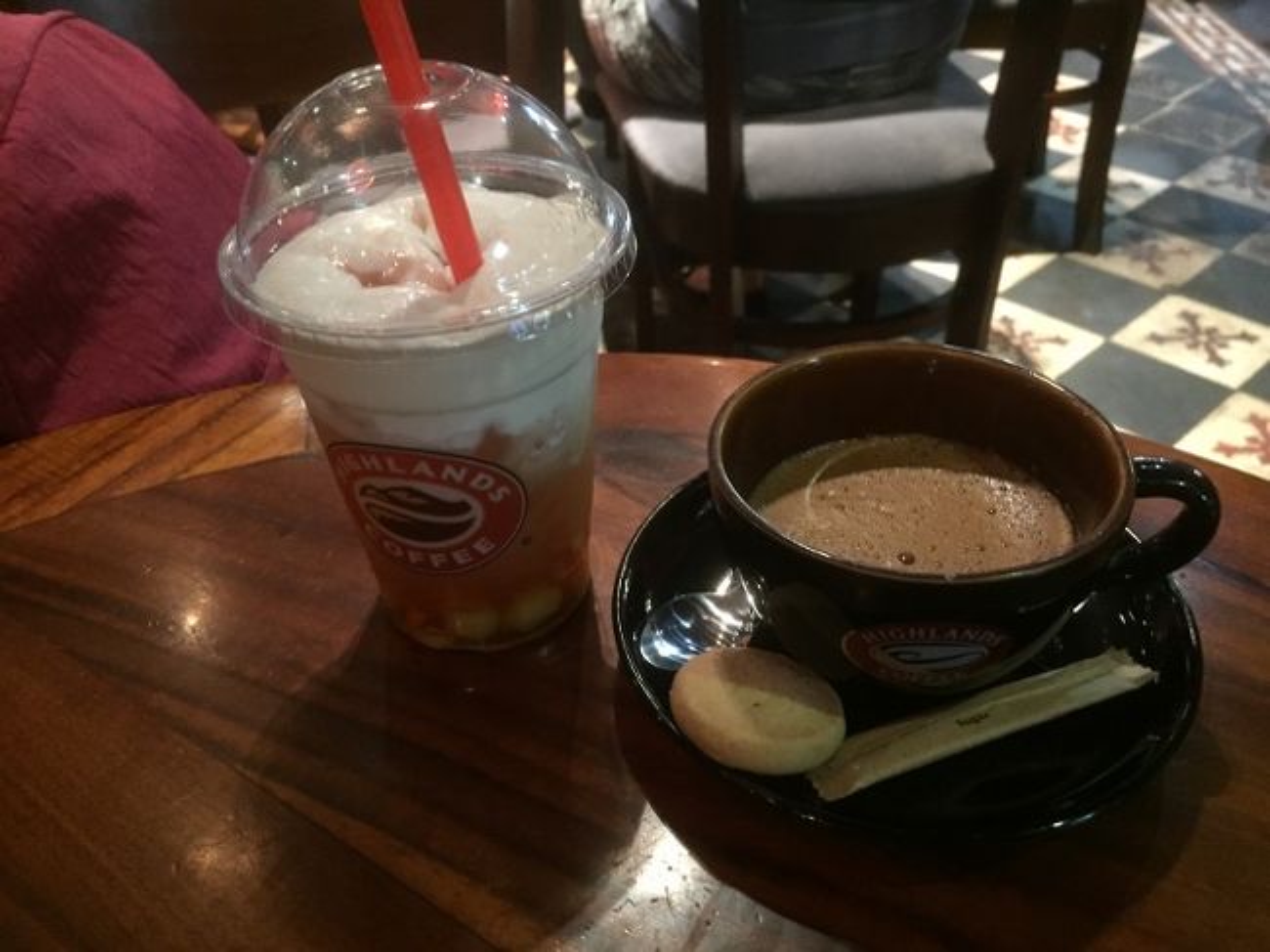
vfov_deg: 48.2
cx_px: 635
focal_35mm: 29
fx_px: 1064
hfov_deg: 61.7
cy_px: 476
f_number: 2.2
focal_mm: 4.15
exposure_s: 1/17
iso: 500
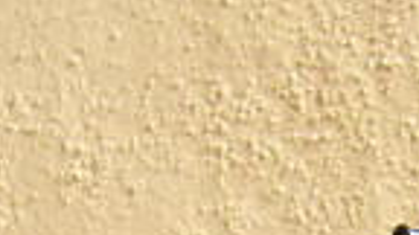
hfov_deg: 12.3
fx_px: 1889
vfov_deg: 6.7
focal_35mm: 170
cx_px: 550
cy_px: 601
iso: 200
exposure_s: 1/8
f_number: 2.8
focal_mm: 5.8
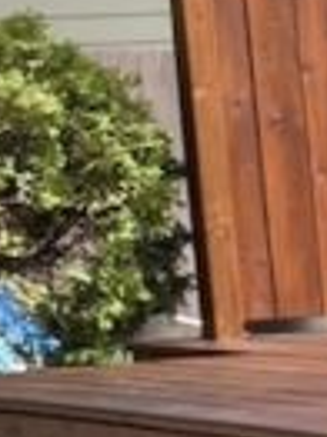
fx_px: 2574
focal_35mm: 204
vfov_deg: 9.5
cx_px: 961
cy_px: 590
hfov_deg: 6.6
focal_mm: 5.7
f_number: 1.5
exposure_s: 1/965
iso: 50
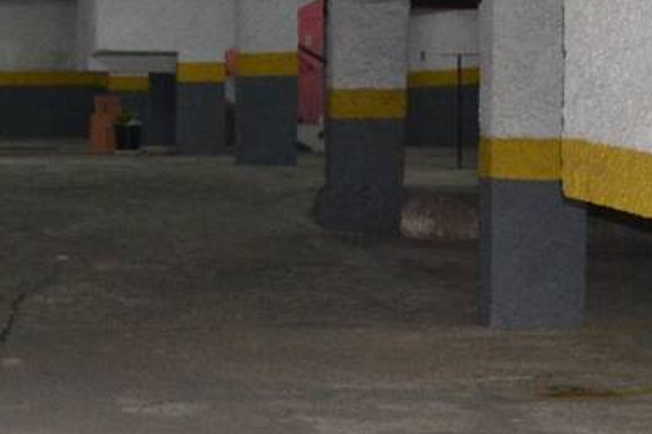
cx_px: 30
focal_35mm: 126
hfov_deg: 16.0
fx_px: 2281
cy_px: 285
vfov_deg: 10.9
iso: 1000
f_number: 3.8
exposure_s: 1/60
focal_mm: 20
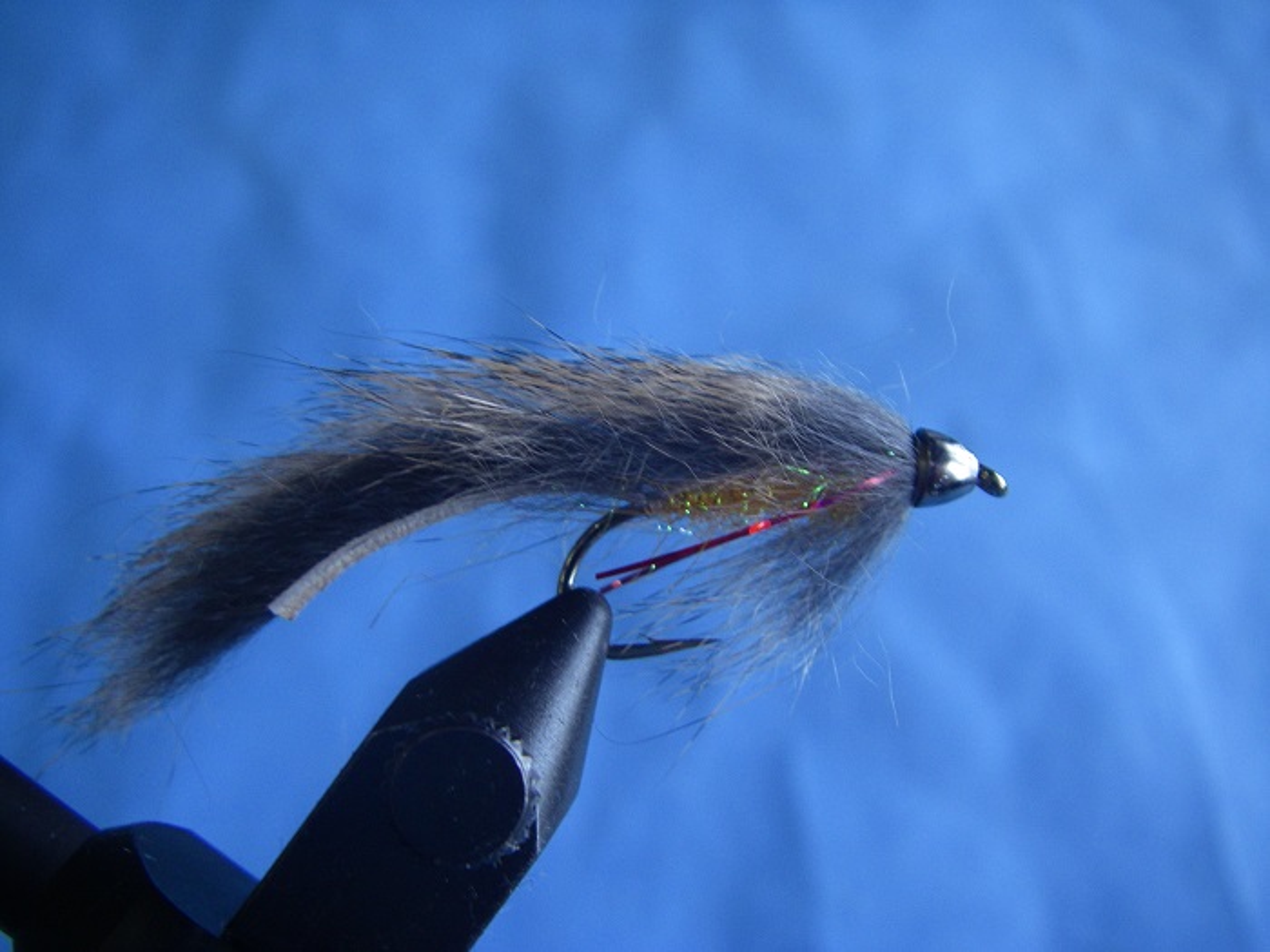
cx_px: 635
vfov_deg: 37.7
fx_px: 1394
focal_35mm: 38
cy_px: 476
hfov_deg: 49.0
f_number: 3.3
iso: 100
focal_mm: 6.3
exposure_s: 1/50
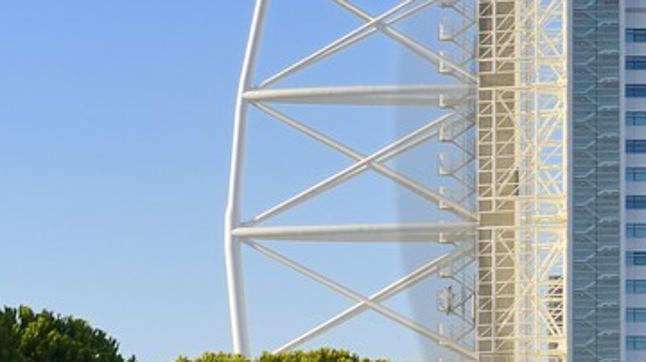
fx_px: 4383
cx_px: 1127
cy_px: 148
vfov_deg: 4.7
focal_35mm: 256
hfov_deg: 8.2
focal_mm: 55
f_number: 8
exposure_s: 1/250
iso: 100
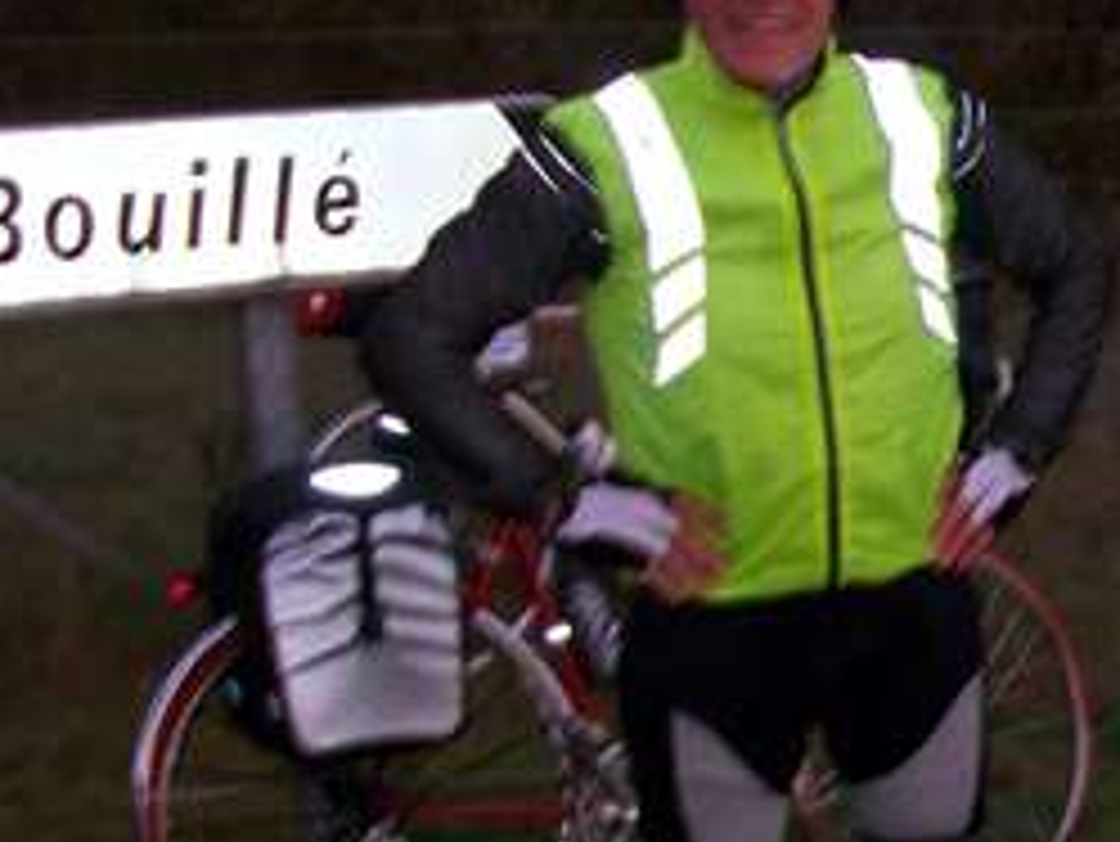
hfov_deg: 22.6
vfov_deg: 17.8
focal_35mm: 82
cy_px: 702
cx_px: 1192
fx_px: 2654
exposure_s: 1/40
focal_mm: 5.7
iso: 160
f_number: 2.9
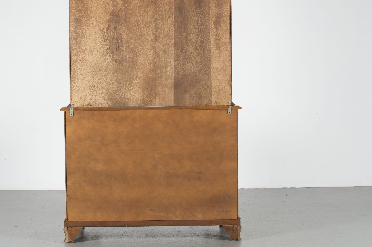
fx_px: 739
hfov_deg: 28.2
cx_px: 147
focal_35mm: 72
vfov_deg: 18.9
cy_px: 102
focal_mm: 35
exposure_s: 1/125
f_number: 6.3
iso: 100
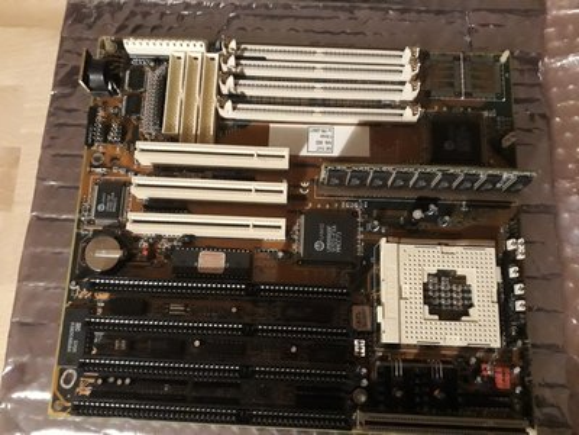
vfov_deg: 51.4
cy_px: 218
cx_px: 290
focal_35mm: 27
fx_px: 452
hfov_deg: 65.3
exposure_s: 1/10
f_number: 1.9
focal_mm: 3.6
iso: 800
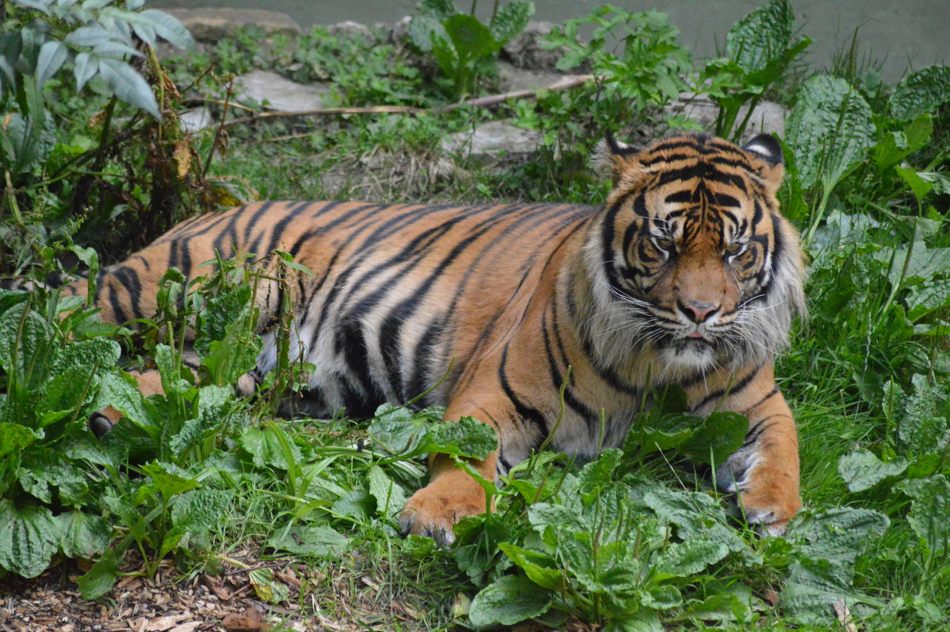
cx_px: 475
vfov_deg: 4.7
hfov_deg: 7.0
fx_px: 7712
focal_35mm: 292
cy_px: 316
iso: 6400
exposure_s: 1/4000
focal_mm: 195
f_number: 4.8
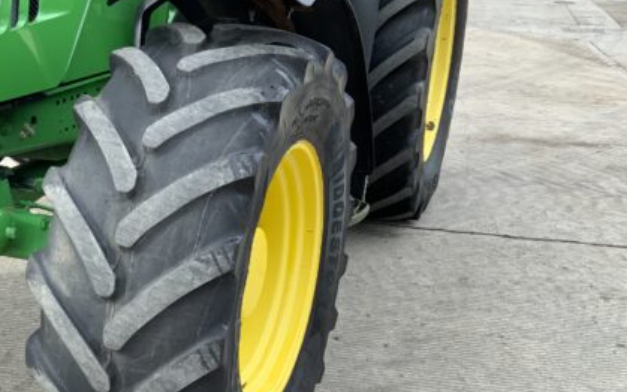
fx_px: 803
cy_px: 269
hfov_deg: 42.1
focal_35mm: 47
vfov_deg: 27.2
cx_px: 211
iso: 16
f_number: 1.8
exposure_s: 1/137
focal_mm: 3
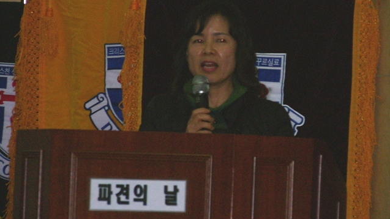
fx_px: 4756
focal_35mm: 460
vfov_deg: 2.6
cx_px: 195
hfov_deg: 4.7
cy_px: 108
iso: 100
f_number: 4.6
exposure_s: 1/250
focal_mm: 104.7
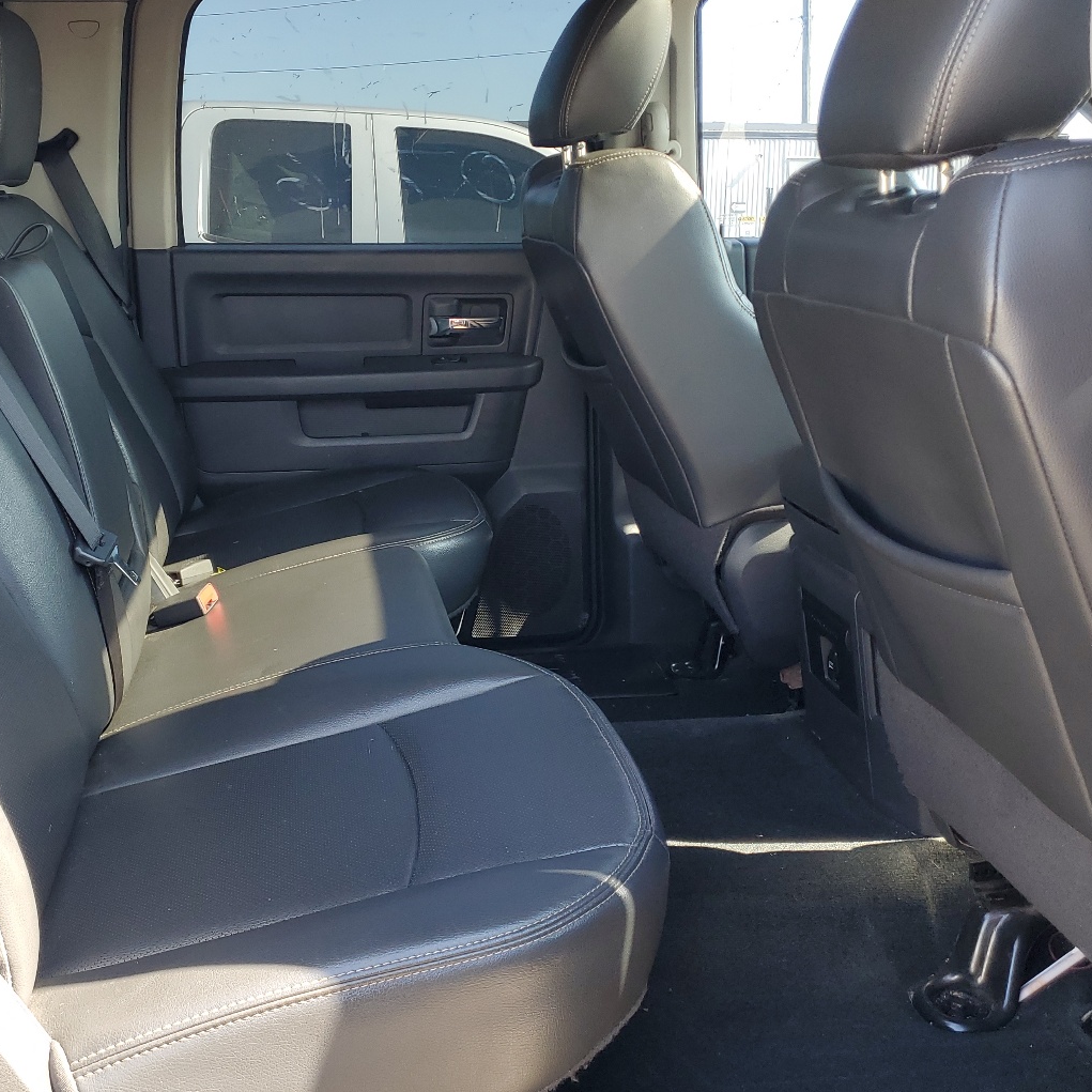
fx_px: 1285
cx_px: 420
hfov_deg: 45.7
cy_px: 487
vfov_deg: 46.0
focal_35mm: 36
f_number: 1.5
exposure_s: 1/120
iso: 50
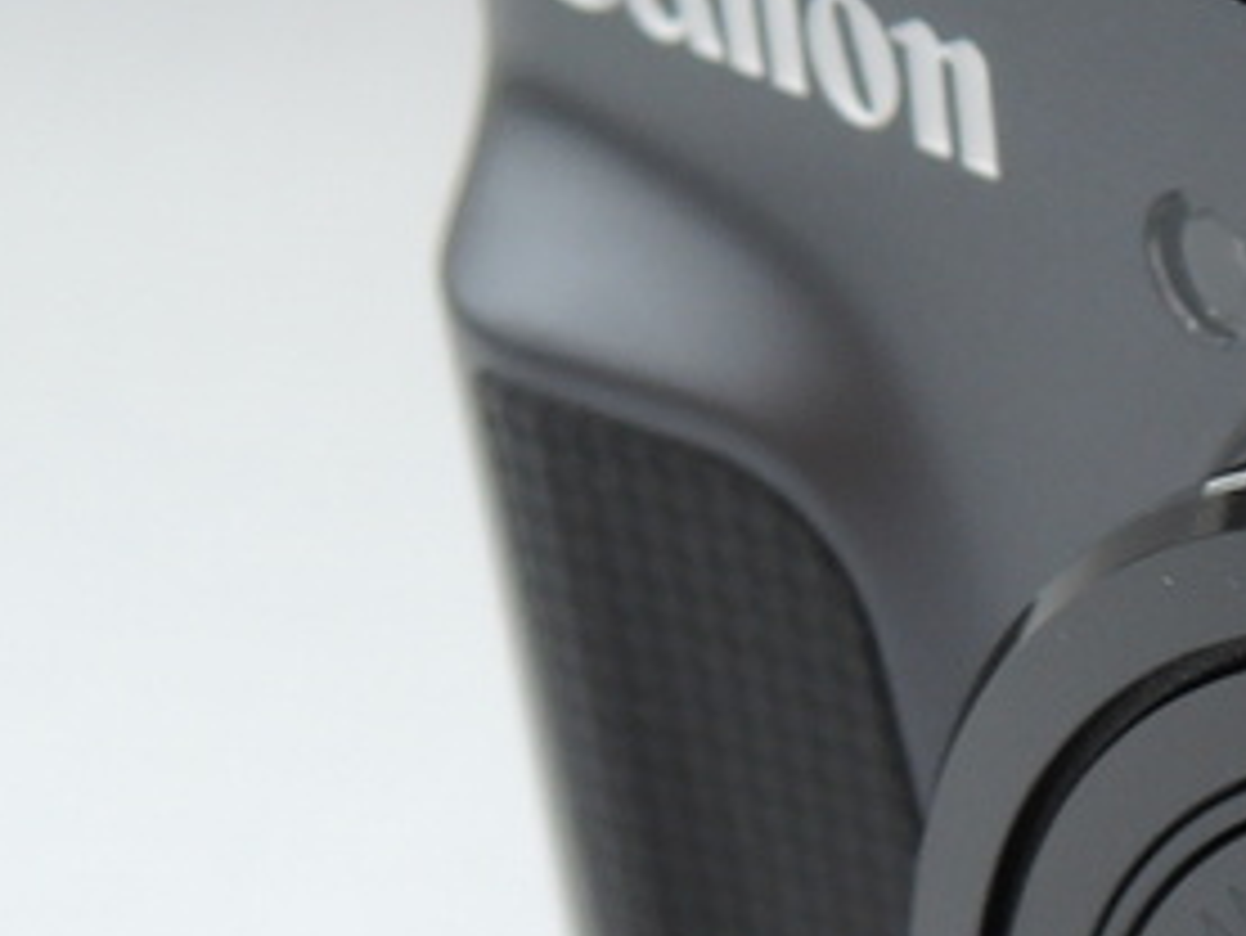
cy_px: 1152
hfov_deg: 16.7
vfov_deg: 13.8
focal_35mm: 104
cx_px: 2024
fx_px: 3745
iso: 100
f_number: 2.8
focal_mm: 5.1
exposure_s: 1/30
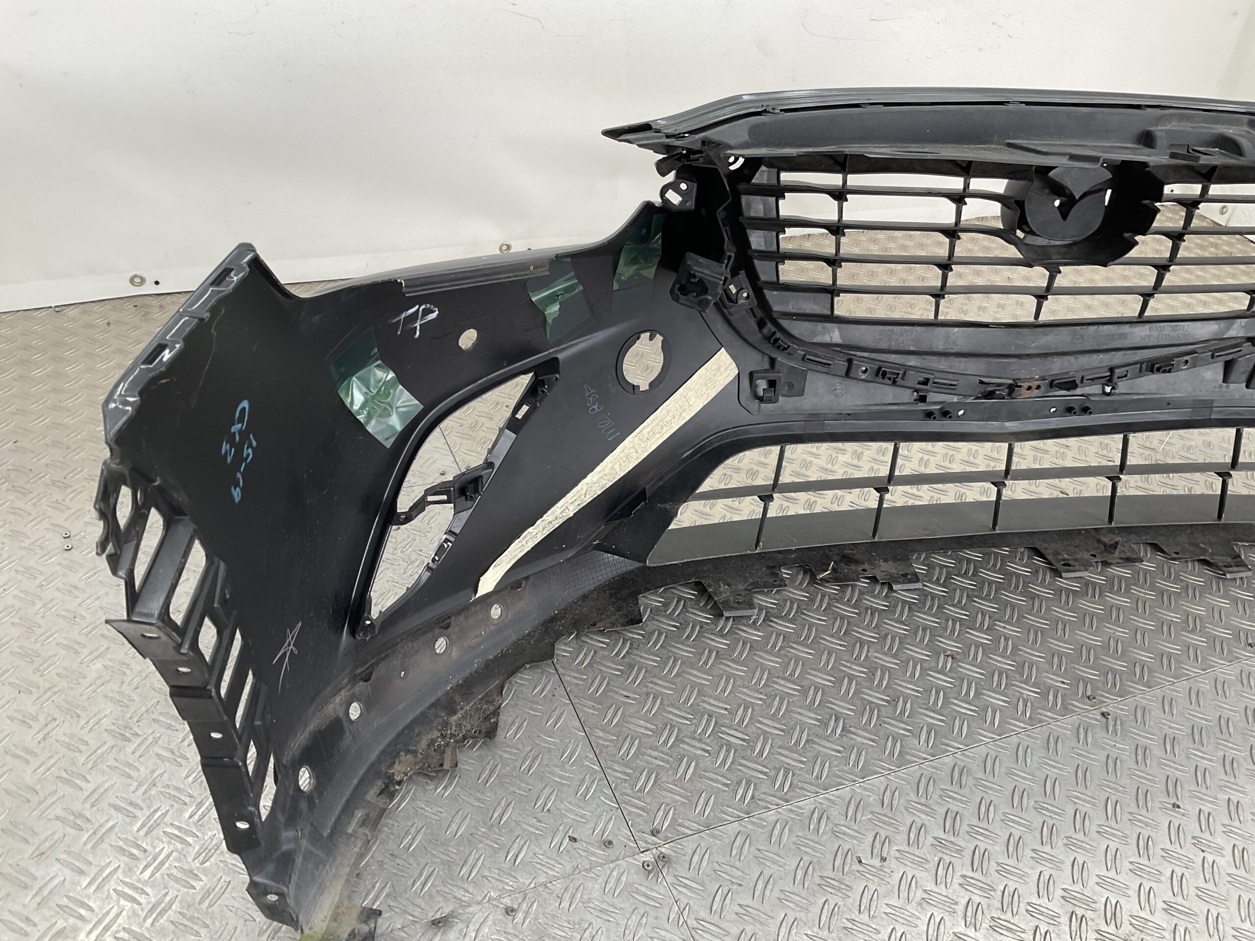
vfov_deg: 48.2
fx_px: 1051
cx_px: 628
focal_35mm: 29
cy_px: 470
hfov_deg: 61.7
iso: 20
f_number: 1.8
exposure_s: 1/100
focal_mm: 3
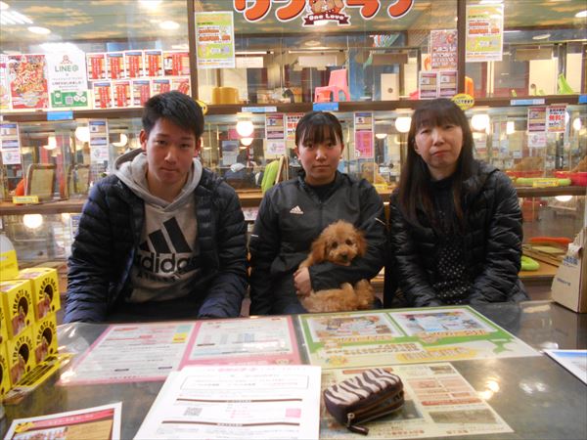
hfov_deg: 67.3
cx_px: 294
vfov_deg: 53.1
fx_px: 441
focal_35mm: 26
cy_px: 220
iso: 360
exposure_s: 1/30
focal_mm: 4.6
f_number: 3.2
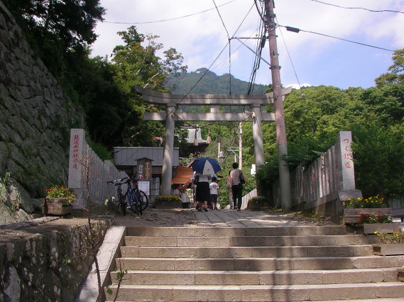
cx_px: 206
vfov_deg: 37.7
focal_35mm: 38
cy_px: 151
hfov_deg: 49.0
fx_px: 443
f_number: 2.8
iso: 50
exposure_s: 1/160
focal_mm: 5.7
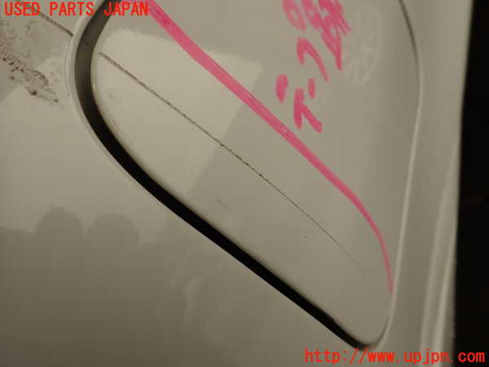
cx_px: 244
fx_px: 353
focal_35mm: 25
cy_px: 184
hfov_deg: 69.4
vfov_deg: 54.9
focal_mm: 4.5
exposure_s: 1/125
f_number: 2.8
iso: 100
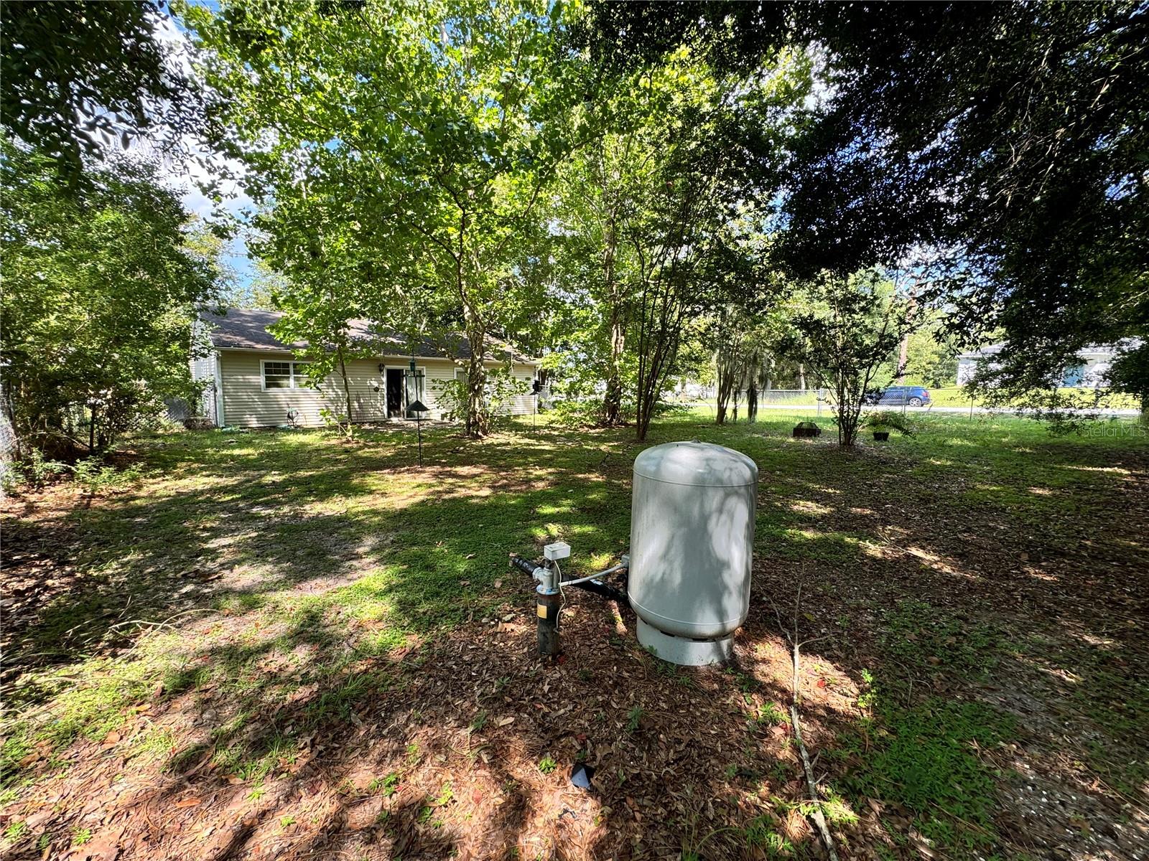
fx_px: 465
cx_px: 574
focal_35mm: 14
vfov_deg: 85.7
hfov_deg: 102.1
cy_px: 430
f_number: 2.2
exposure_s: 1/174
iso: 40
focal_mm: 2.22
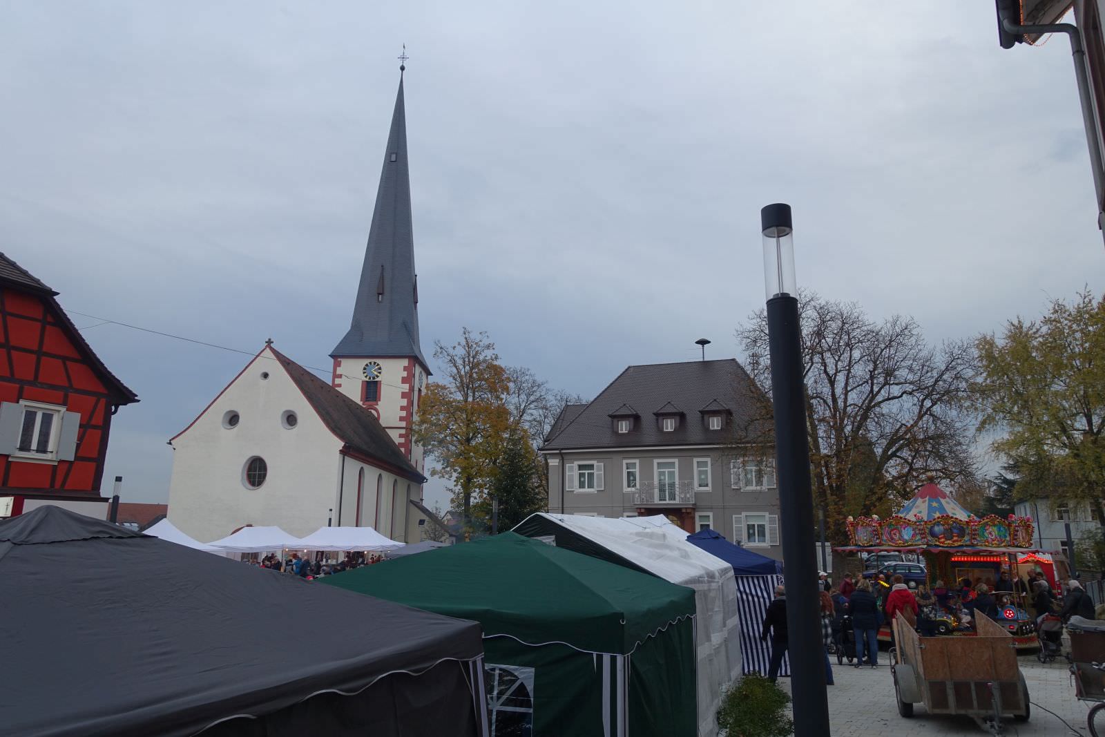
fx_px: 737
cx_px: 552
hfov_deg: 73.7
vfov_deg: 53.1
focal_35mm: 24
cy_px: 368
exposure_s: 1/80
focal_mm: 8.8
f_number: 4
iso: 125
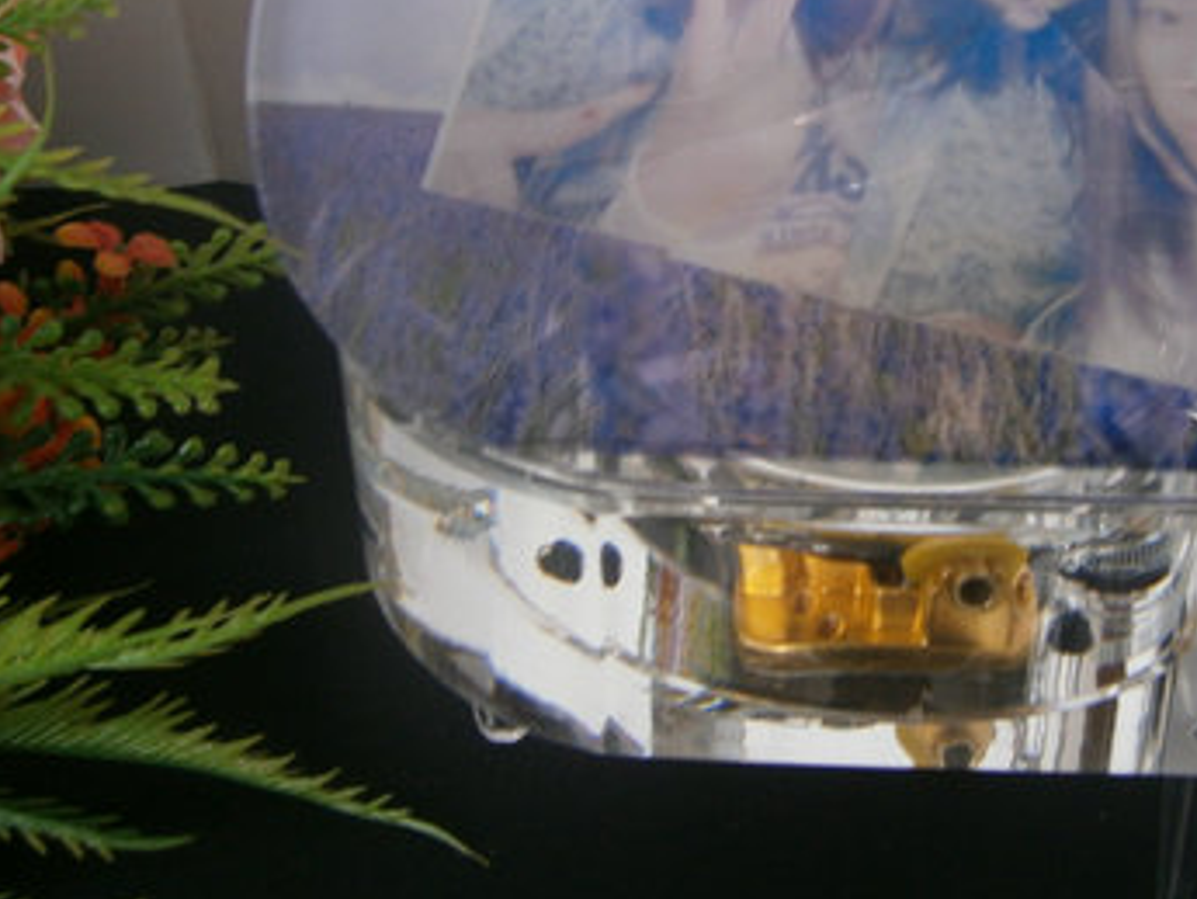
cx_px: 784
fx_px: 1695
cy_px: 198
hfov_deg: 38.5
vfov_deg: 29.1
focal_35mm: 49
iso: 100
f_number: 2.8
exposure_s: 1/30
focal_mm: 4.7
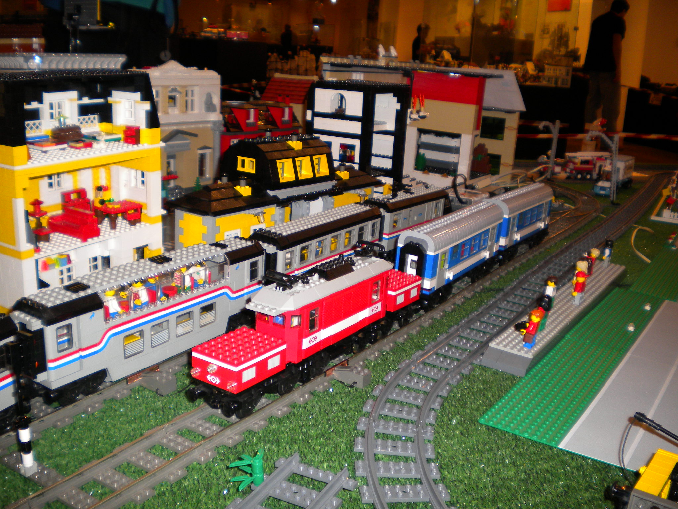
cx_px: 339
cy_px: 254
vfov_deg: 40.7
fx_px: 686
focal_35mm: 35
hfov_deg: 52.6
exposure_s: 1/30
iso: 100
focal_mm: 6.3
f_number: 3.1
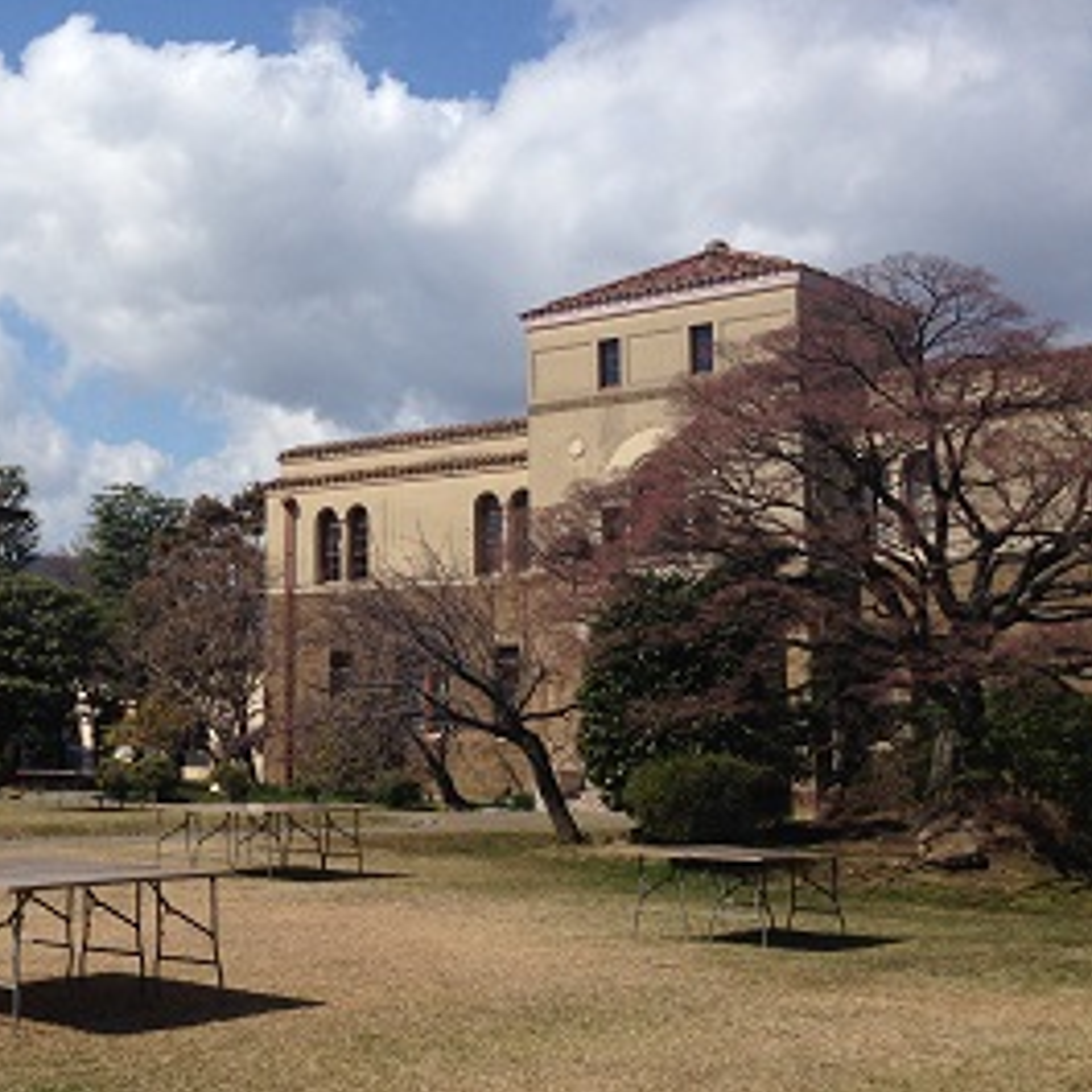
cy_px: 482
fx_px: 1927
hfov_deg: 30.3
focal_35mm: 54
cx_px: 115
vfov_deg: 31.6
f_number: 2.4
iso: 50
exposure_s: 1/2710
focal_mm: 4.12
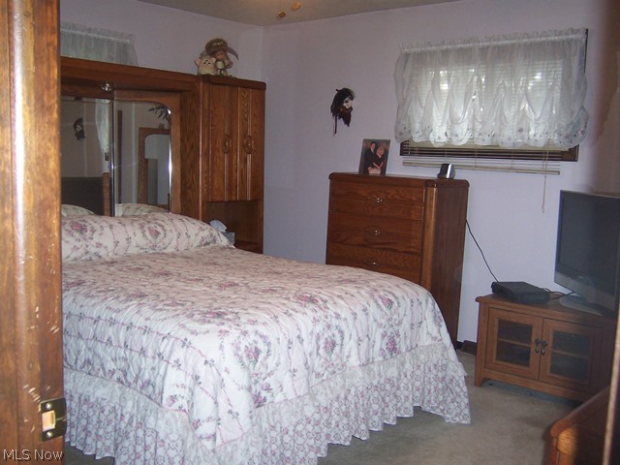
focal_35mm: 36
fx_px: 645
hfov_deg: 51.4
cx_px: 310
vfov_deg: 39.7
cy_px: 232
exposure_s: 1/60
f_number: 2.8
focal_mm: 5.6
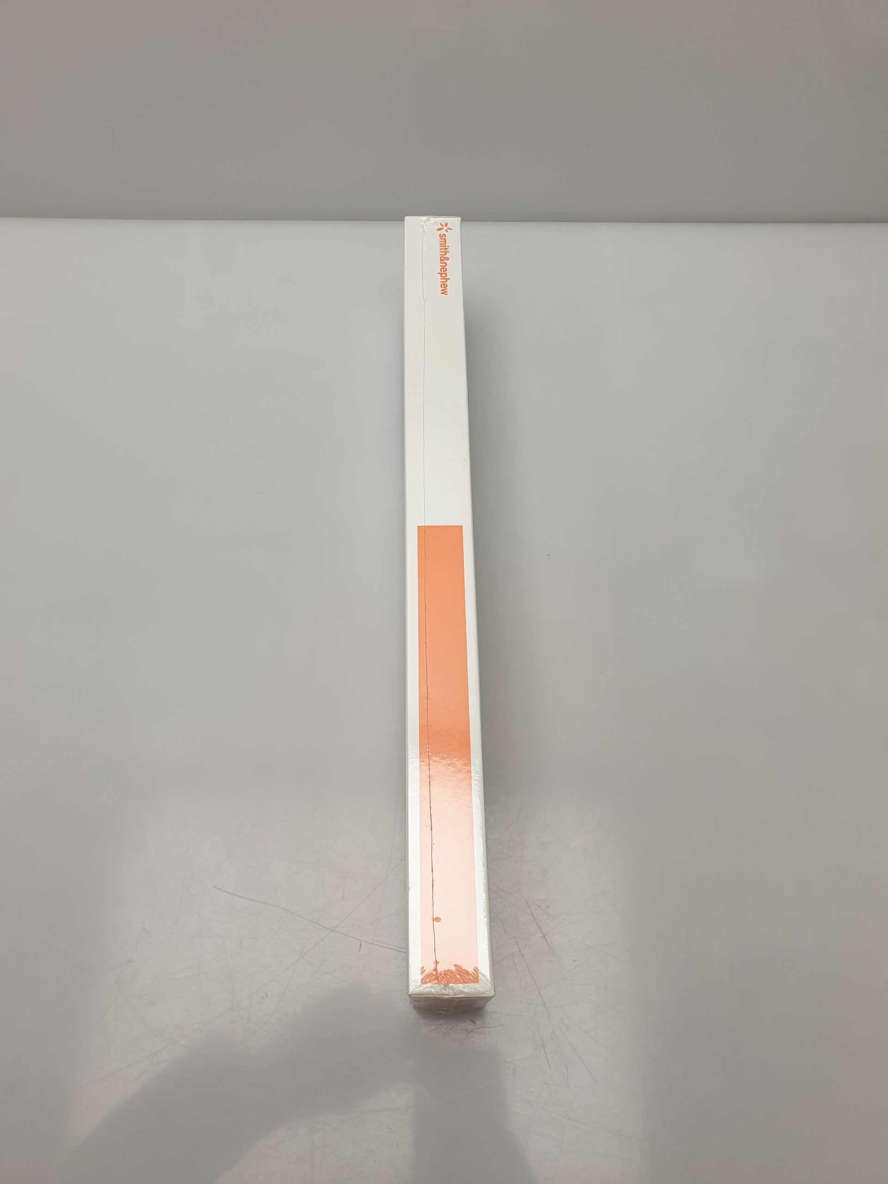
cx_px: 444
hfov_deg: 53.1
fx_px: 889
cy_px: 592
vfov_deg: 67.3
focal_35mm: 26
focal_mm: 4.3
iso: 64
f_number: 2.4
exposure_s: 1/100
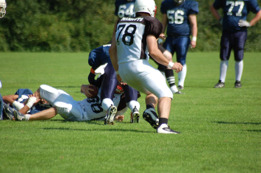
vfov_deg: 3.0
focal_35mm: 450
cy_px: 86
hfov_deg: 4.6
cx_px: 130
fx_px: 3256
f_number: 5.6
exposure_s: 1/1250
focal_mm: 300
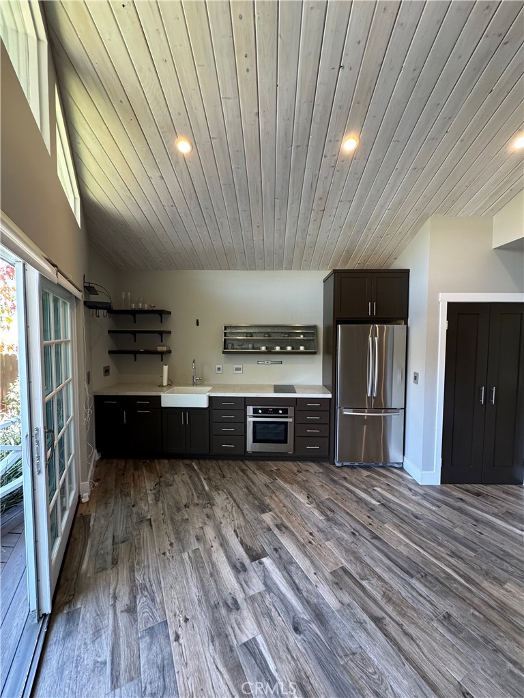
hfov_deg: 85.7
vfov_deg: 102.1
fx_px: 283
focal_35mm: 14
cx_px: 262
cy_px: 349
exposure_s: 1/60
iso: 250
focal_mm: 2.22
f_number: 2.2
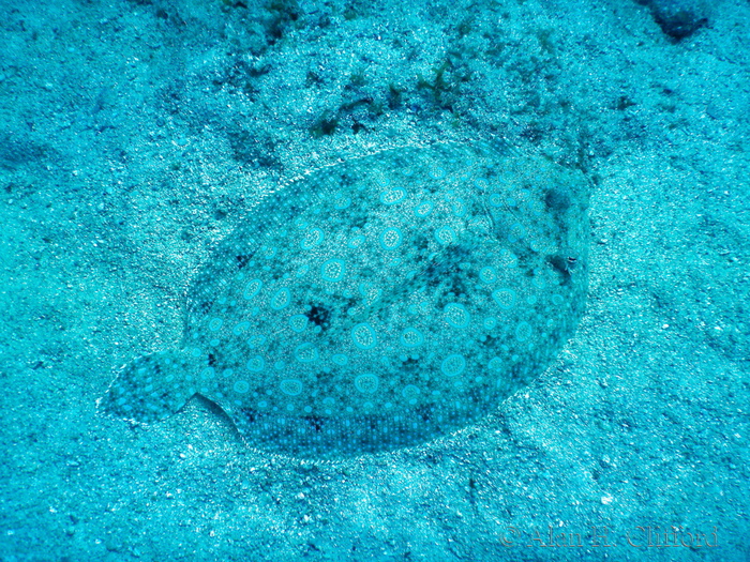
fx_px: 953
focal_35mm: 44
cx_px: 375
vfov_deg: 32.9
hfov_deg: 42.9
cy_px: 281
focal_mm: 7.8
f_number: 4.3
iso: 125
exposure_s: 1/500
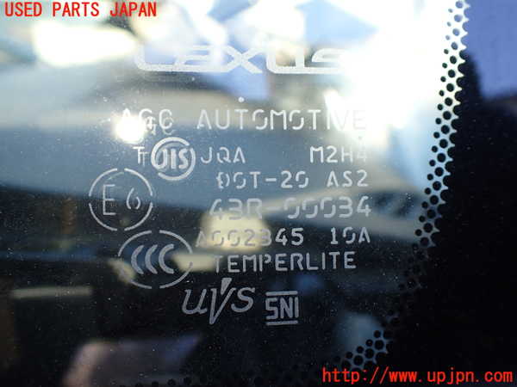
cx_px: 258
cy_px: 194
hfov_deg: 60.0
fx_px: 448
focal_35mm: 30
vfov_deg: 46.8
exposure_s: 1/125
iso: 125
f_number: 2.3
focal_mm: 5.4
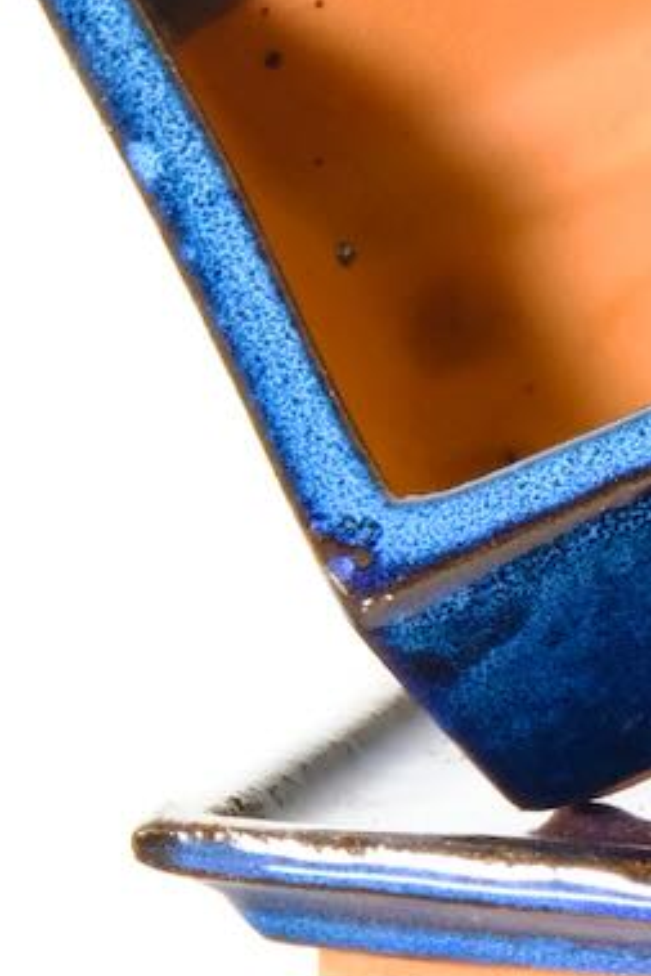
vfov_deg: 3.2
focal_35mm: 648
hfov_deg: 2.1
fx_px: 17560
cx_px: 931
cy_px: -13
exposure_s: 1/10
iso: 4000
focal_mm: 128
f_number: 16
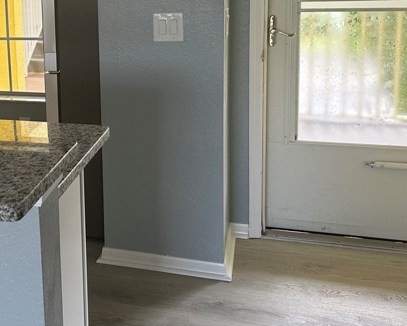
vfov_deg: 28.0
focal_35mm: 53
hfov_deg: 33.3
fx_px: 639
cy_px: 60
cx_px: 31
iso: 80
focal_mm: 6.86
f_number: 1.78
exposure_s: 1/121
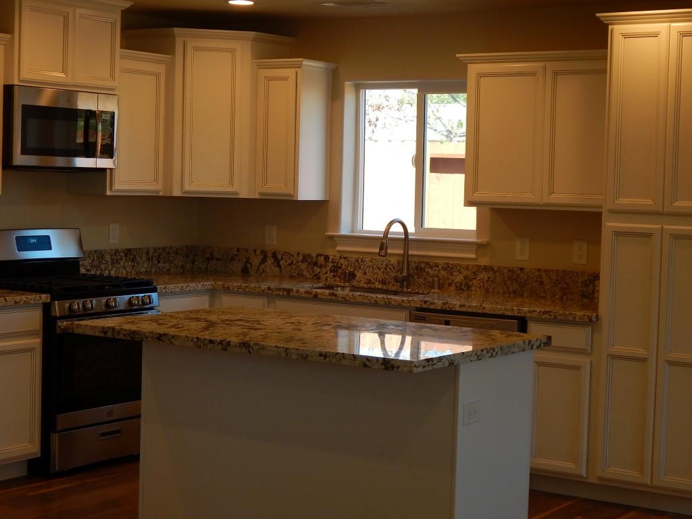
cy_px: 260
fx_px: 1379
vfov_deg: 21.3
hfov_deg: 28.2
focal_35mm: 69
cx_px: 346
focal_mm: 12.3
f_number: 4.1
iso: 125
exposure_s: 1/80
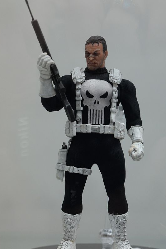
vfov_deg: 27.0
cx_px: 90
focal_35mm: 75
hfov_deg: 18.2
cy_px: 131
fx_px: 518
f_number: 4.5
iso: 1600
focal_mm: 50
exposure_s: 1/160
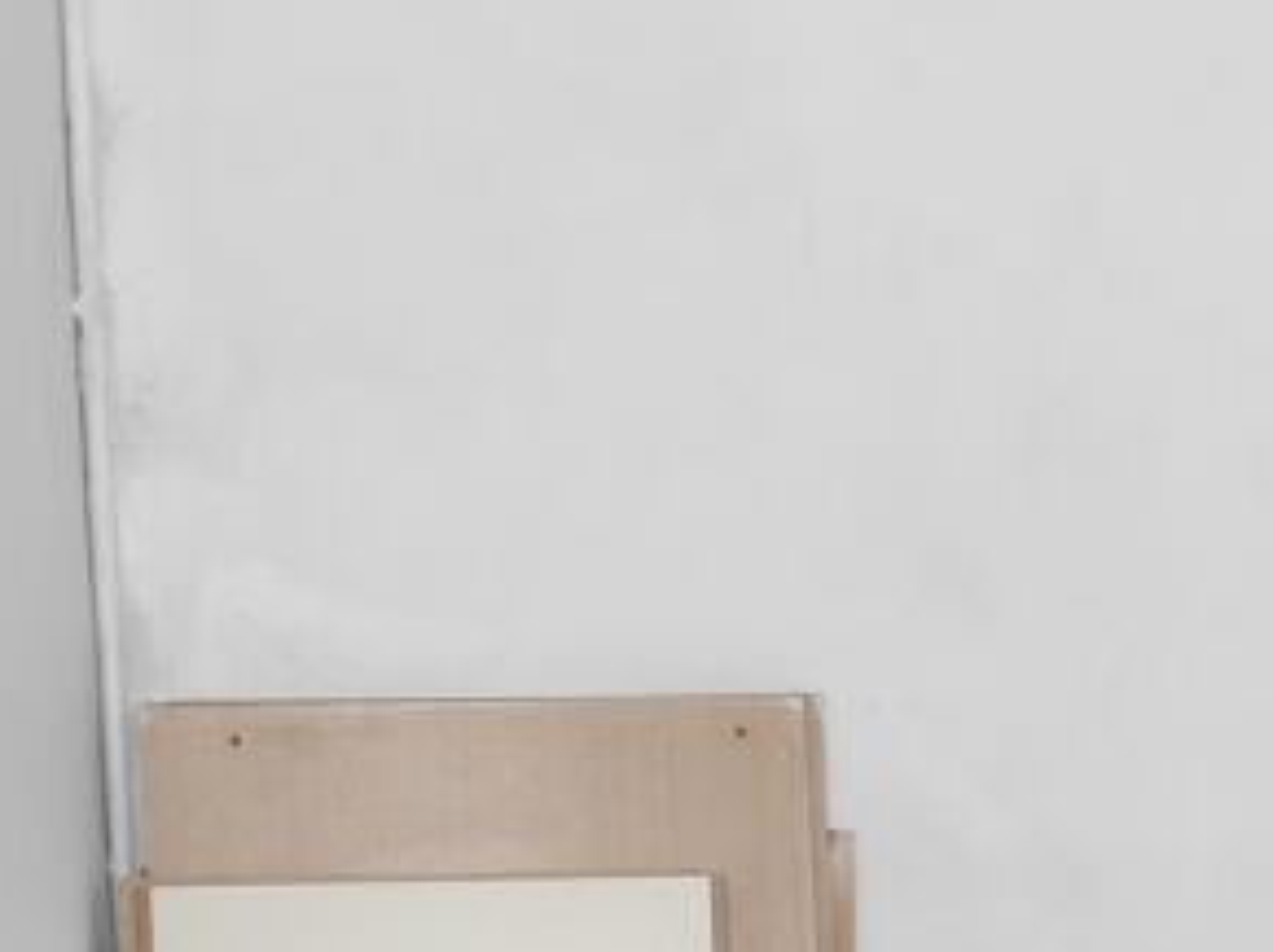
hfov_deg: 17.5
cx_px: 2015
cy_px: 1042
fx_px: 3638
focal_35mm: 99
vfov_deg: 14.6
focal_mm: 14
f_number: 7.1
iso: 200
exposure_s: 1/250
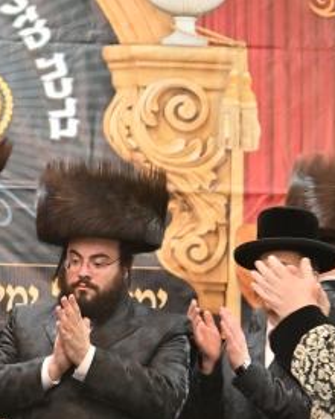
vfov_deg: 6.4
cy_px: 275
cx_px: -134
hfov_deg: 5.1
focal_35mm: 301
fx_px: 3730
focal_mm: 86
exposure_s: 1/320
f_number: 4
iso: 800
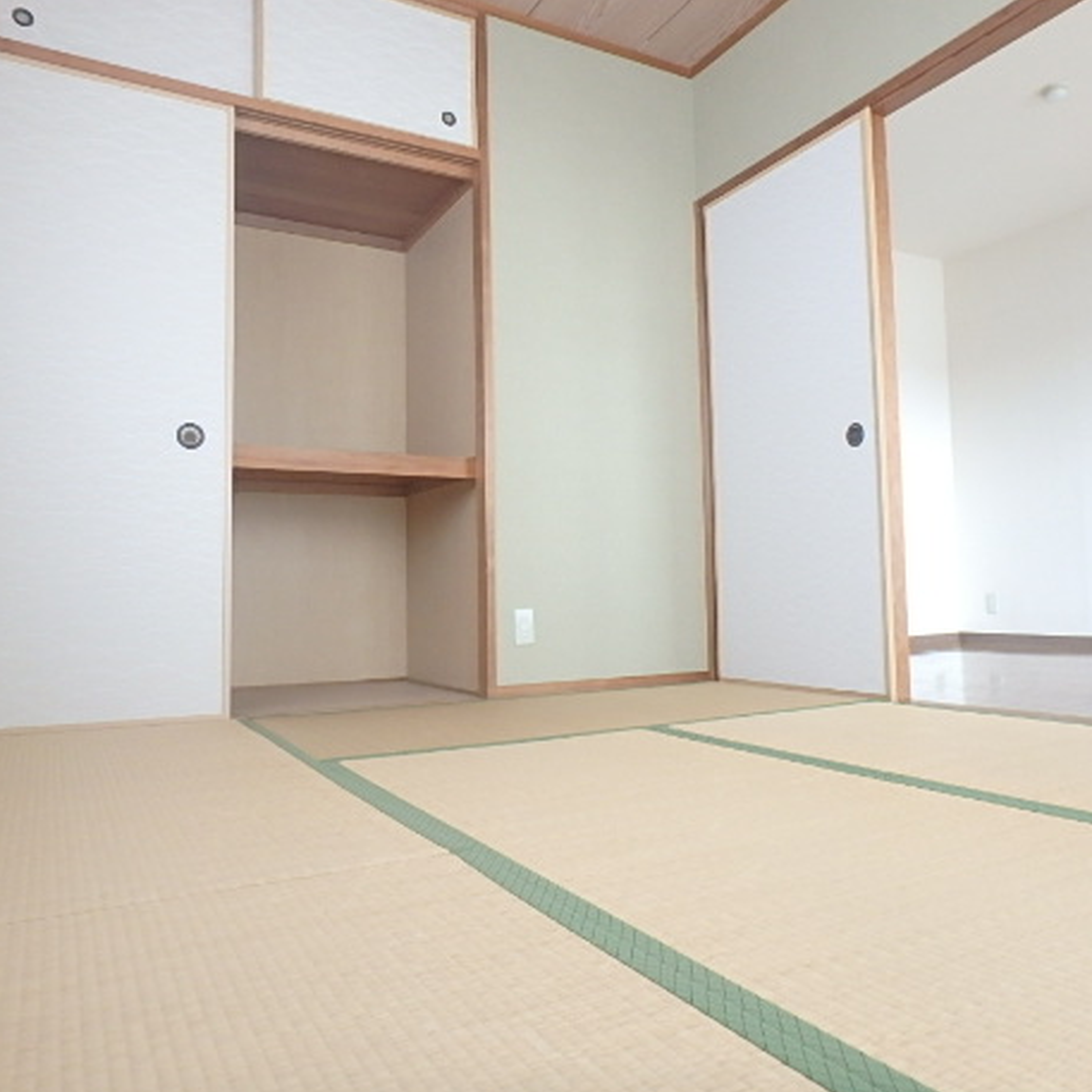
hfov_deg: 60.6
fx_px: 928
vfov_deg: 60.9
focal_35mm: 26
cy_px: 552
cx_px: 638
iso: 400
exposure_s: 1/30
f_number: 3.5
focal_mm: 3.7
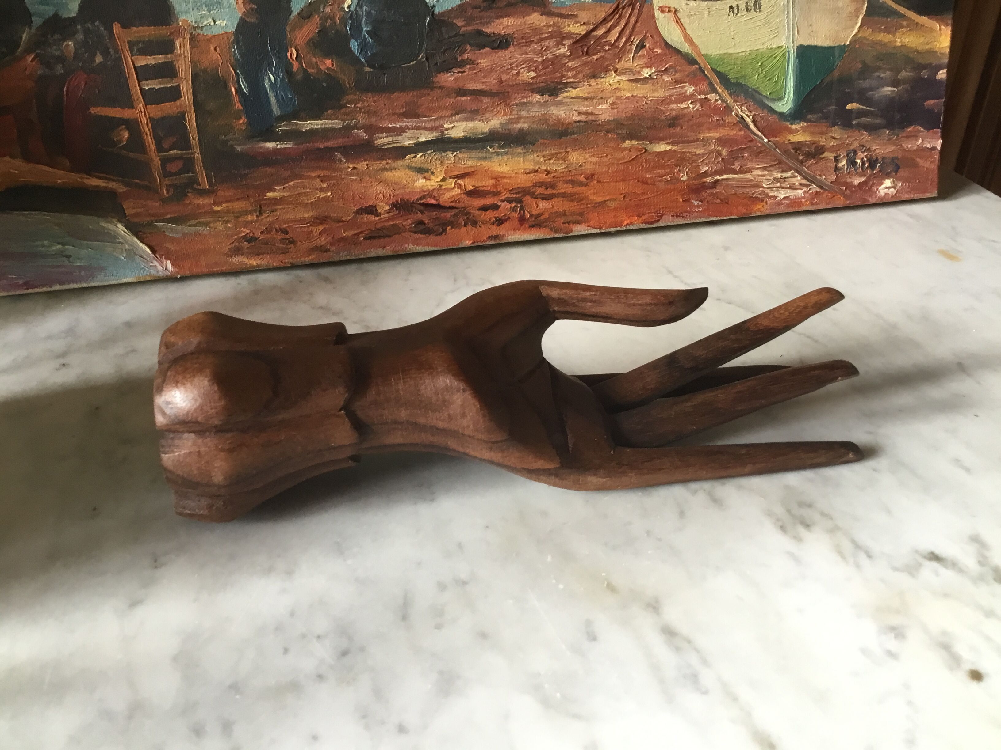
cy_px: 375
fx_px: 896
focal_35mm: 31
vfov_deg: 45.4
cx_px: 500
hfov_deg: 58.4
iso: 80
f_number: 2.4
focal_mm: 3.3
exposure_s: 1/33
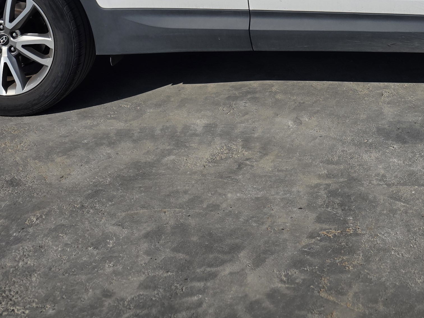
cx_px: 323
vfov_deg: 21.9
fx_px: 747
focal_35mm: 61
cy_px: -84
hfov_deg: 31.1
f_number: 1.7
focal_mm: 6.3
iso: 64
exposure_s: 1/7944
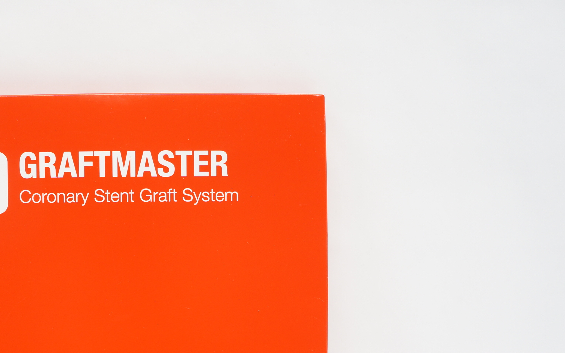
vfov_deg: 28.6
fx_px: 678
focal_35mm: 44
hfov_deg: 43.4
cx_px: 122
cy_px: 277
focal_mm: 18
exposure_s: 1/20
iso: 200
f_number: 6.3
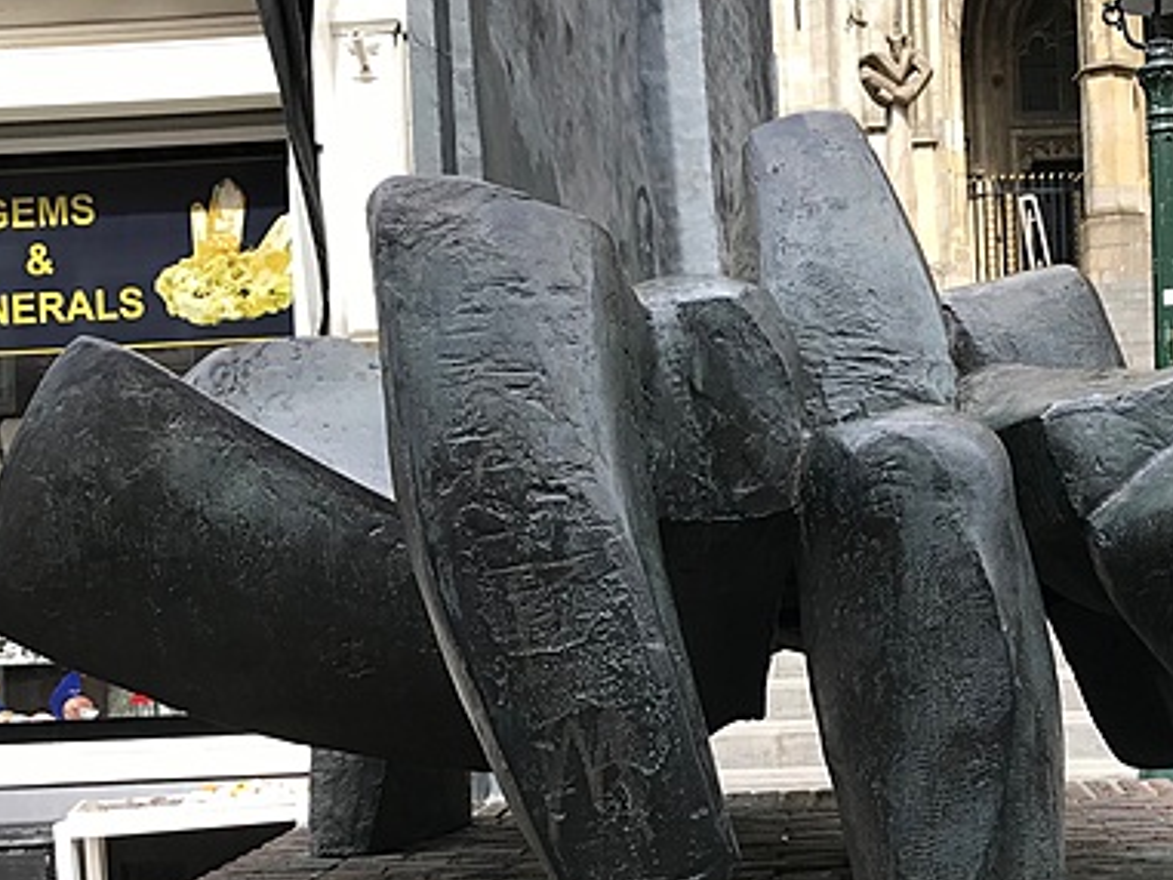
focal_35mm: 47
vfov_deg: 30.8
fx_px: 1593
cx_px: 807
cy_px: 526
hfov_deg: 39.8
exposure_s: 1/618
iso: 20
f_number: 1.8
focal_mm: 3.99
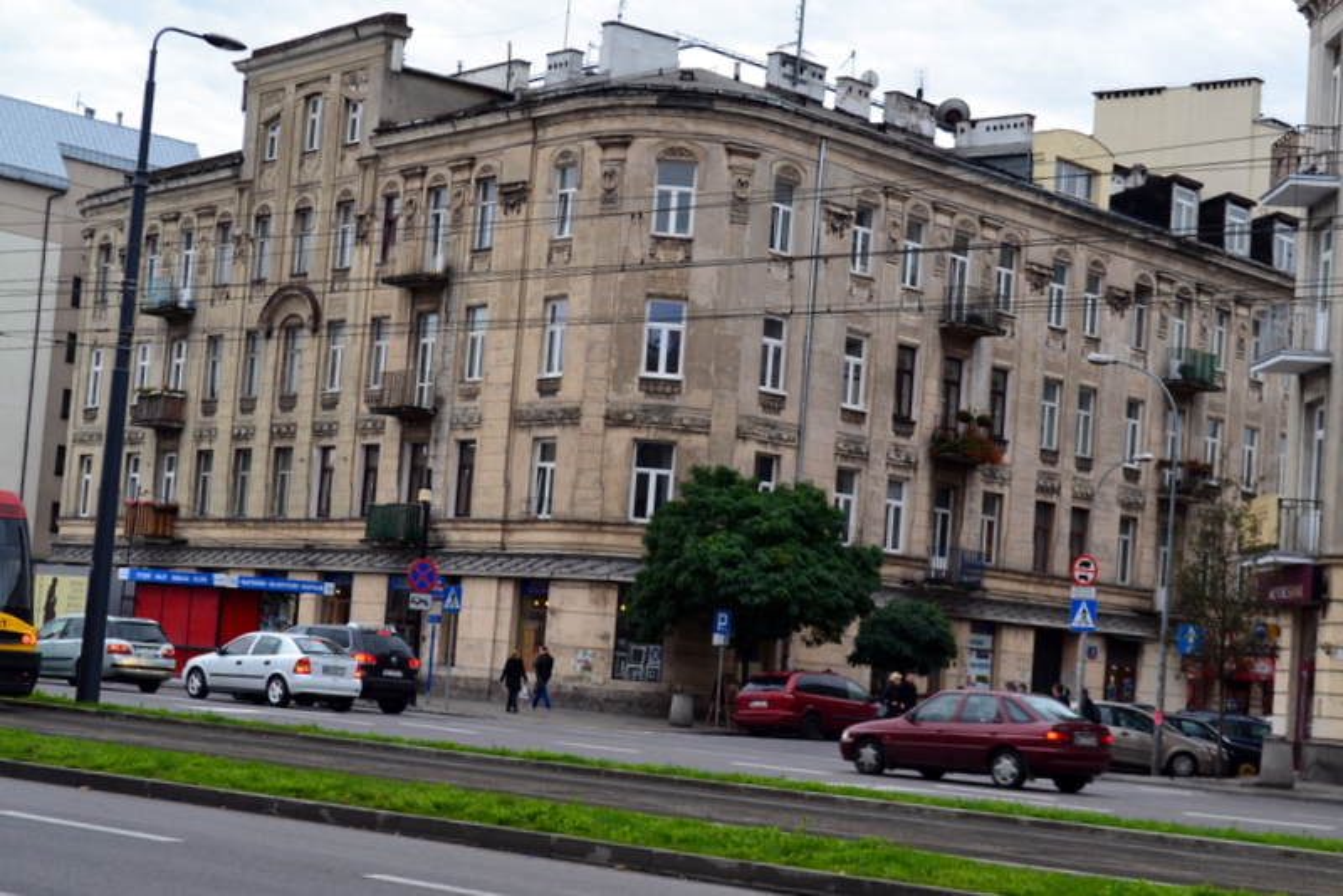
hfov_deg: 33.4
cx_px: 672
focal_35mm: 60
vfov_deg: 22.6
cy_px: 448
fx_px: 2239
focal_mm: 40
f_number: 8
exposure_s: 1/80
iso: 400
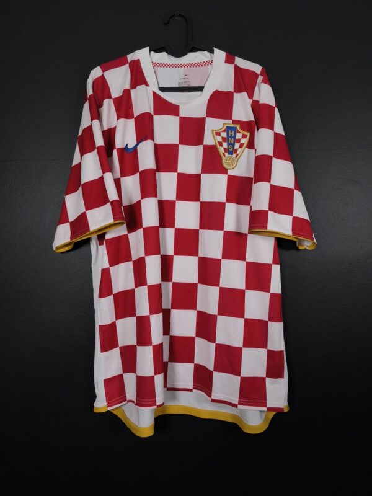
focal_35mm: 23
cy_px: 248
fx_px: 330
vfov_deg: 73.9
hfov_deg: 58.9
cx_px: 186
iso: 400
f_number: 1.6
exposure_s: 1/125
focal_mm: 6.57
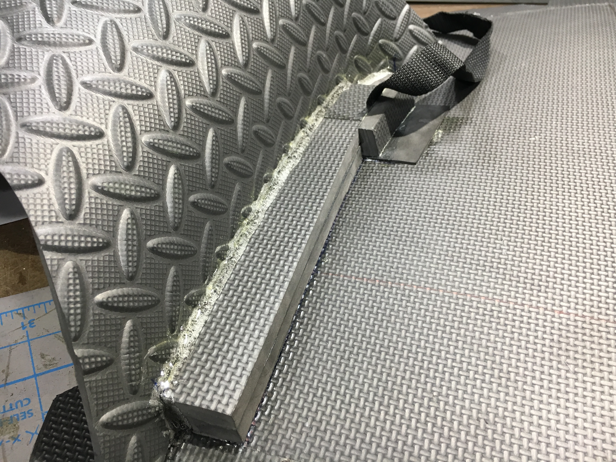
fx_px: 516
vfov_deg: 48.2
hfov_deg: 61.7
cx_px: 308
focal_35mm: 29
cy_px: 231
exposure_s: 1/30
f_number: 2.2
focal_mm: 4.15
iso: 80
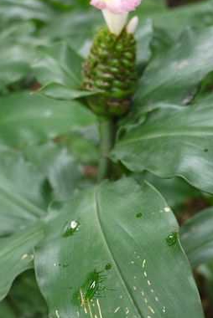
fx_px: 567
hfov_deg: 21.2
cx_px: 135
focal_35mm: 64
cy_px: 203
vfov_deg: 31.2
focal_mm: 14
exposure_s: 1/60
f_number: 2.5
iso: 250
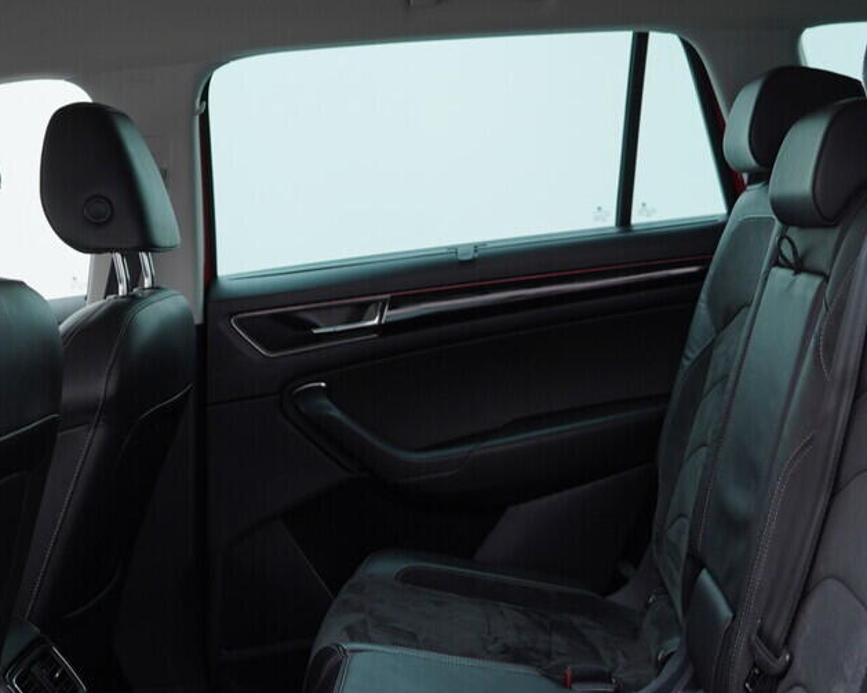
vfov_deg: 27.6
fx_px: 1411
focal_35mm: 55
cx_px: 448
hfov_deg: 34.2
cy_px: 410
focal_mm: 24
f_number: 3.2
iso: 125
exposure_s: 1/50
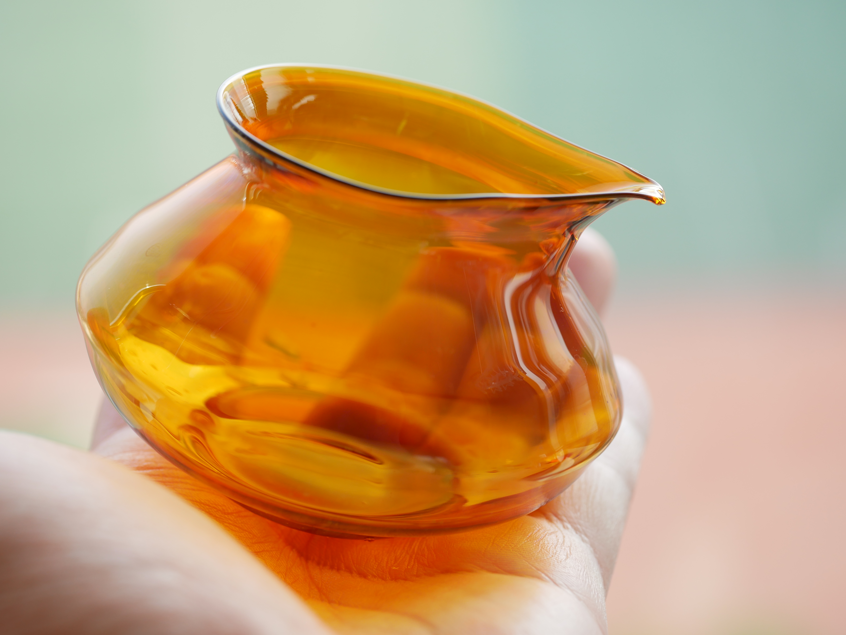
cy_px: 318
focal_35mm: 90
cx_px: 423
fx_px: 2200
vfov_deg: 16.4
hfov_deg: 21.8
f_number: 4
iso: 200
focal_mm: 45
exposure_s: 1/320
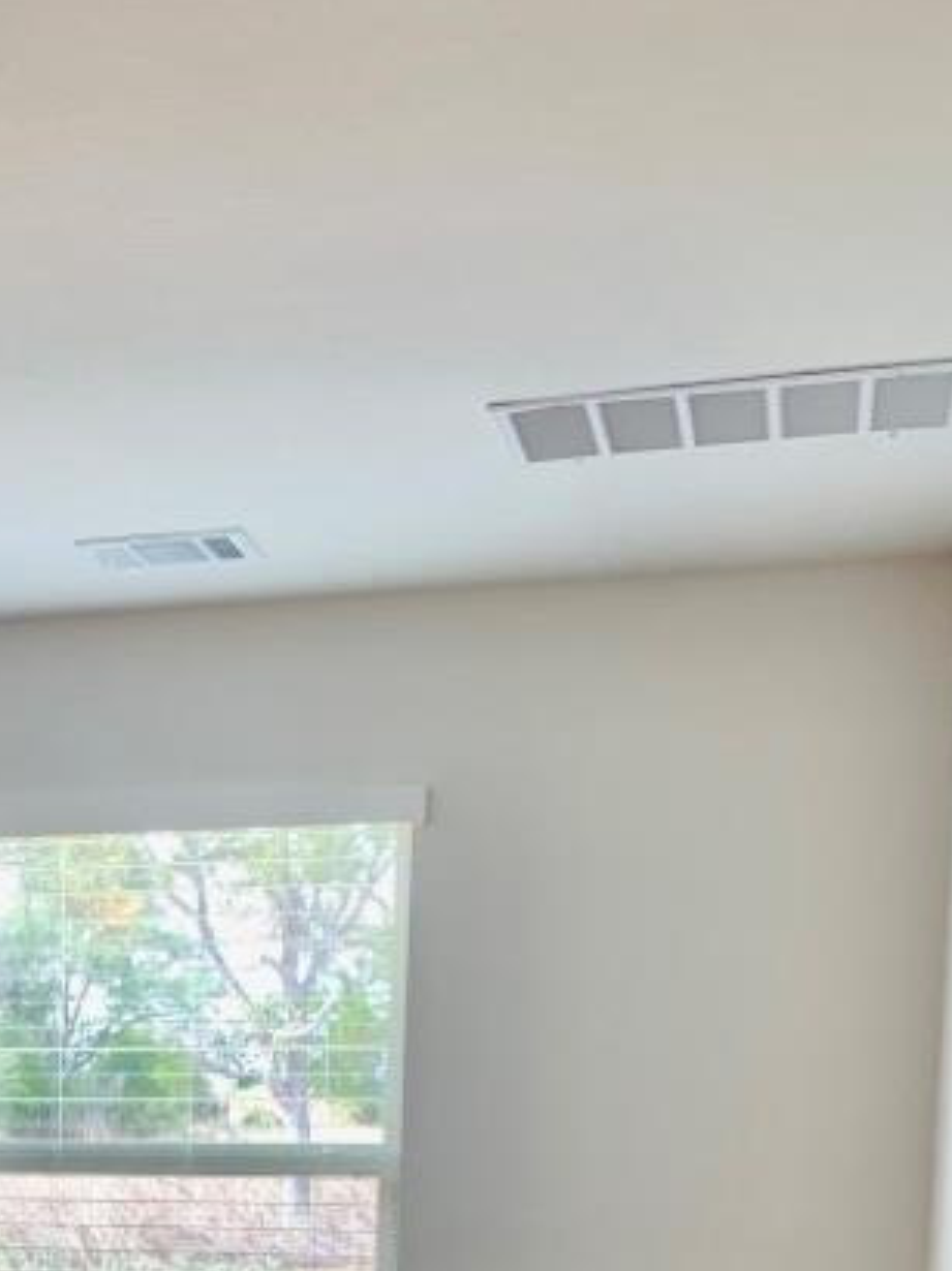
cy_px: 1426
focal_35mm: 65
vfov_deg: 27.2
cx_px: -124
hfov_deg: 21.3
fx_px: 2386
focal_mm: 4.25
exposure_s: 1/120
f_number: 1.8
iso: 50
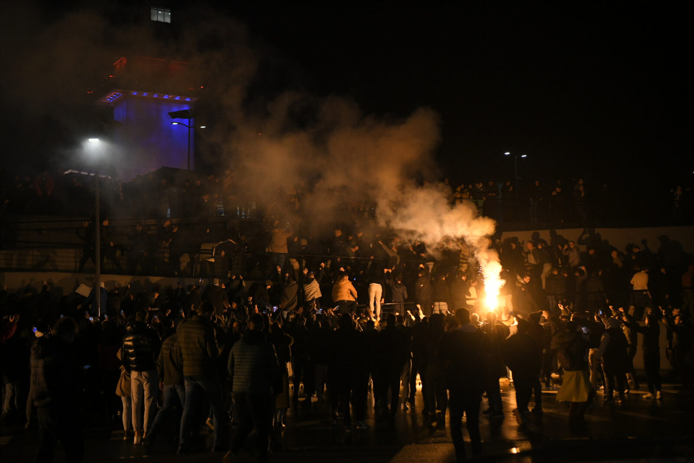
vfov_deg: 27.0
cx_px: 347
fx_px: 964
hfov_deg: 39.6
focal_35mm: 50
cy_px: 232
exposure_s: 1/1000
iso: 3200
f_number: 3.2
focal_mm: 50
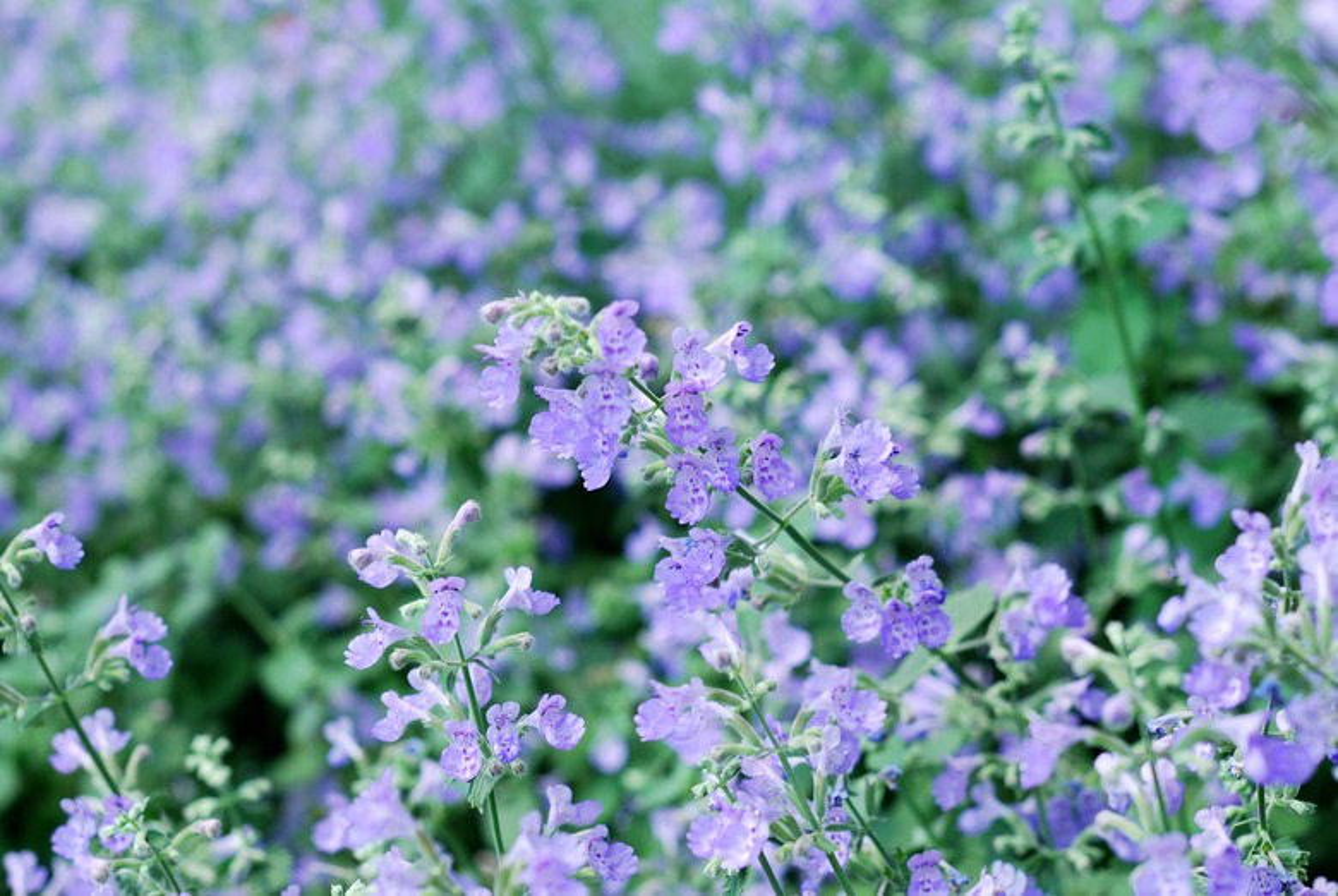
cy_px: 448
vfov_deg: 18.2
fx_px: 2791
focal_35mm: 75
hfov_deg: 27.0
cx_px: 669
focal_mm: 50
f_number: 5.6
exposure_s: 1/125
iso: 200
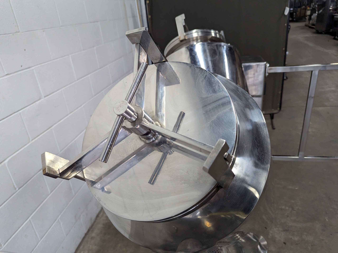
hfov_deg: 71.6
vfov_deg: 56.8
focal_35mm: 24
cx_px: 169
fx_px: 234
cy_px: 126
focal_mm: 6.81
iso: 217
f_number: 1.85
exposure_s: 1/200
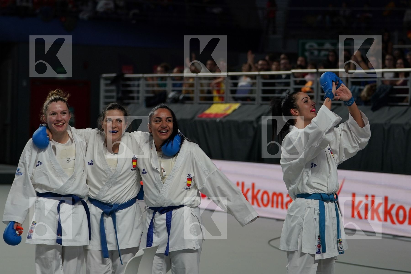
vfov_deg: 11.3
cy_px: 137
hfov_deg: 16.9
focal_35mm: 121
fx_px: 1381
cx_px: 206
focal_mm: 81
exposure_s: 1/1000
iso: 800
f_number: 2.8
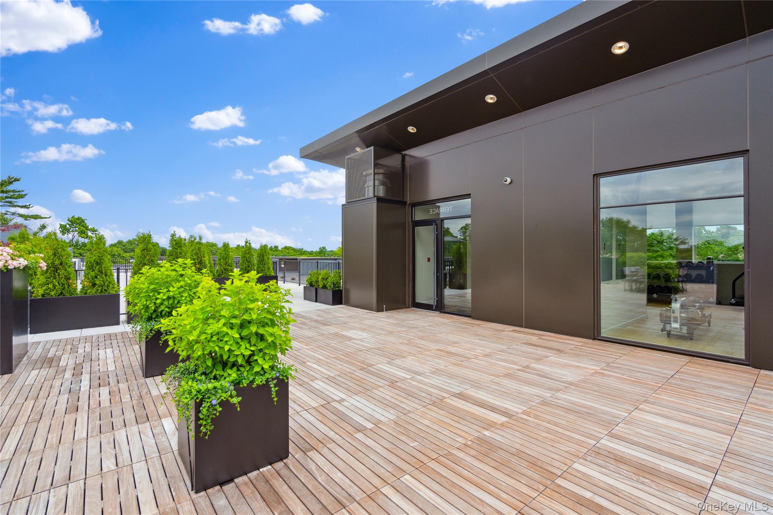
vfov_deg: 73.7
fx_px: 344
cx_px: 386
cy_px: 258
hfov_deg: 96.7
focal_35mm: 16
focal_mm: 16
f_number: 6.3
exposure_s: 1/500
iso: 250
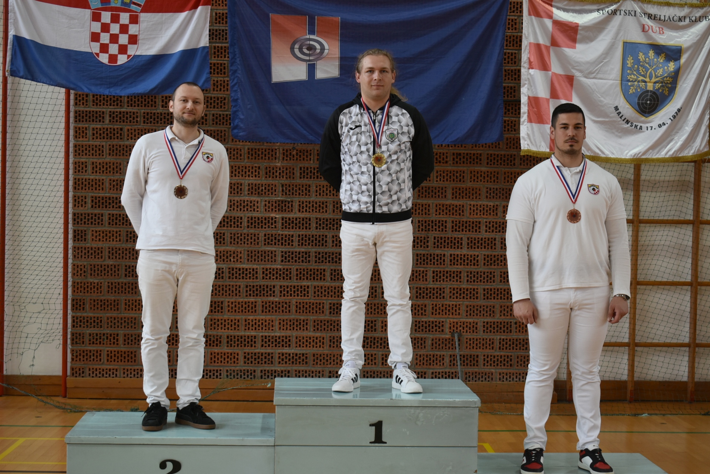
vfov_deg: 22.7
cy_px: 237
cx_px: 355
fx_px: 1184
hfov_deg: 33.4
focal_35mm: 60
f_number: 5.6
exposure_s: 1/60
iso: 400
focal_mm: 40
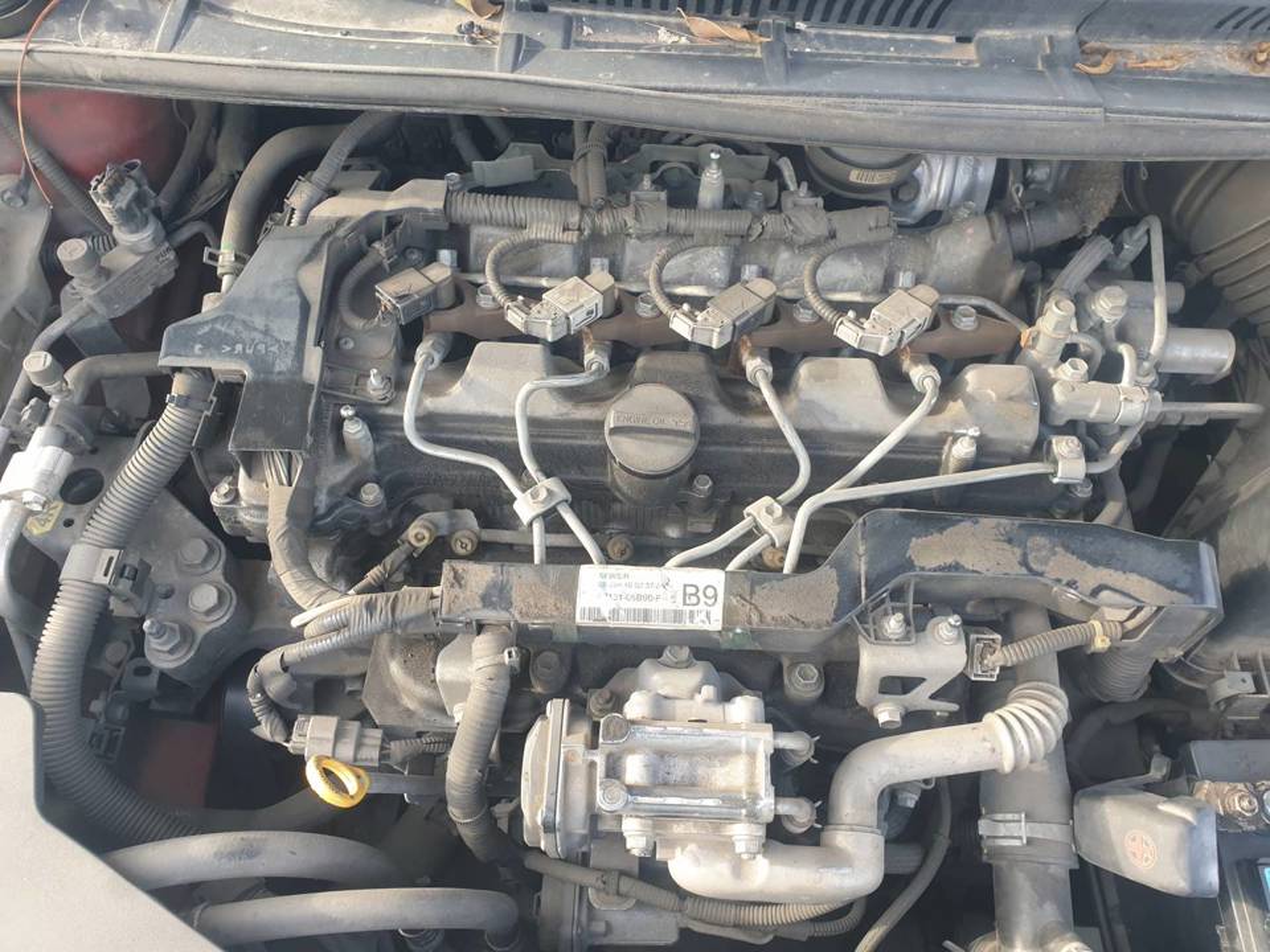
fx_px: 954
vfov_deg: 53.1
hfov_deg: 67.3
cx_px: 635
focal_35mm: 26
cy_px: 476
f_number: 2.4
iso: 80
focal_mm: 4.3
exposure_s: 1/100
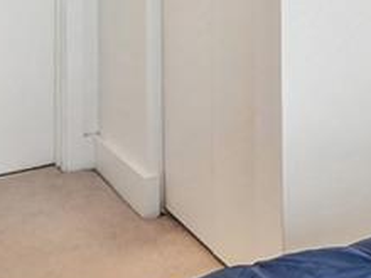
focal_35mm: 112
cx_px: 710
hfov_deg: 14.8
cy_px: 193
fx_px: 1200
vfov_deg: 13.2
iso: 640
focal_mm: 16
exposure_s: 1/10
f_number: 16
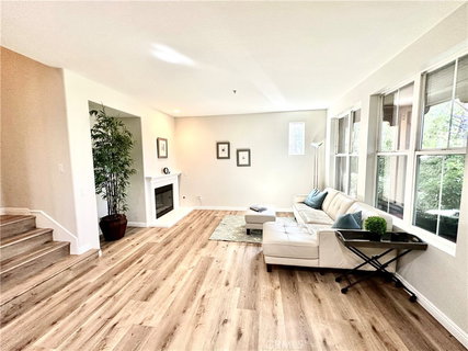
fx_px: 189
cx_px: 234
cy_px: 176
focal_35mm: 14
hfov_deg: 102.1
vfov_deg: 85.6
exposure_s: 1/120
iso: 160
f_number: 2.2
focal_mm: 2.22
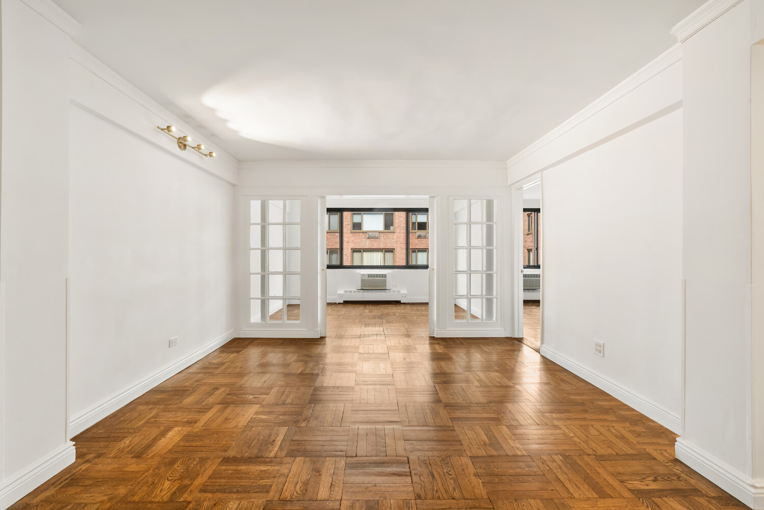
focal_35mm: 16
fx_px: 340
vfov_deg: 73.8
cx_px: 382
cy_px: 255
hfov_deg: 96.7
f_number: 11
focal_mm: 16
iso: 400
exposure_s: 3.2
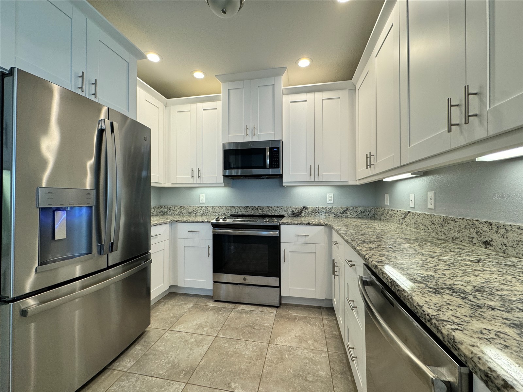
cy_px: 196
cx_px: 262
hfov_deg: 102.1
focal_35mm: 14
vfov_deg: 85.7
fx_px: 212
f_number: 2.2
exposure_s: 1/120
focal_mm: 2.22
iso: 160
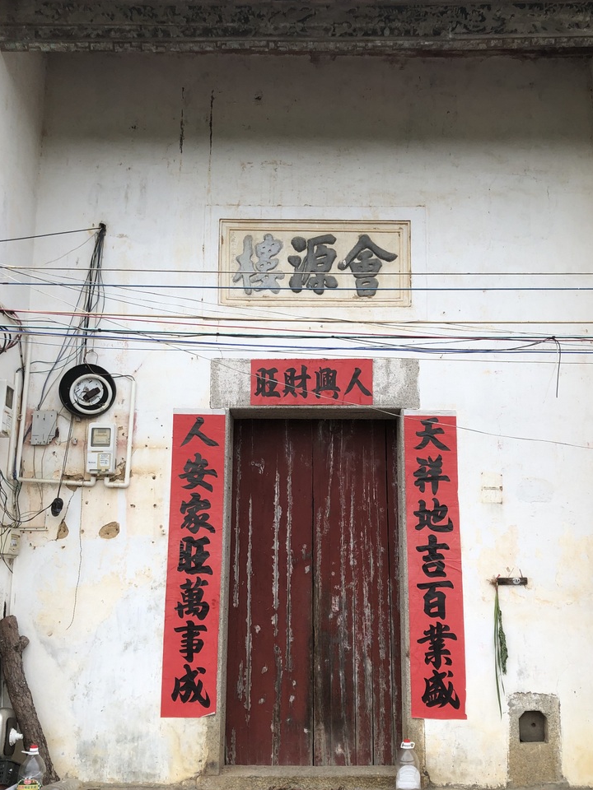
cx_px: 313
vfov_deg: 52.4
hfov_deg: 40.7
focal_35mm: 35
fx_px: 799
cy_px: 462
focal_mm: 3.99
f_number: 1.8
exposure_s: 1/378
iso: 20
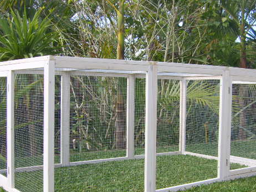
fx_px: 392
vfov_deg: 27.5
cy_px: 108
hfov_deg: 36.1
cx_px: 142
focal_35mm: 53
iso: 50
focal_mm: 7.8
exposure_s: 1/100
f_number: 5.1
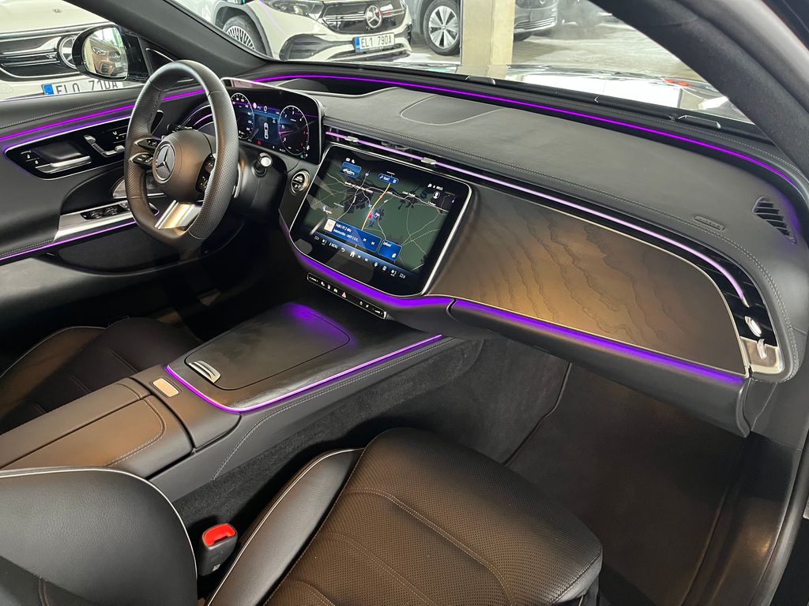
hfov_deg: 67.3
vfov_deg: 53.1
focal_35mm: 26
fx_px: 608
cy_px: 303
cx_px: 404
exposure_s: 1/33
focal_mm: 5.1
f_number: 1.6
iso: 640
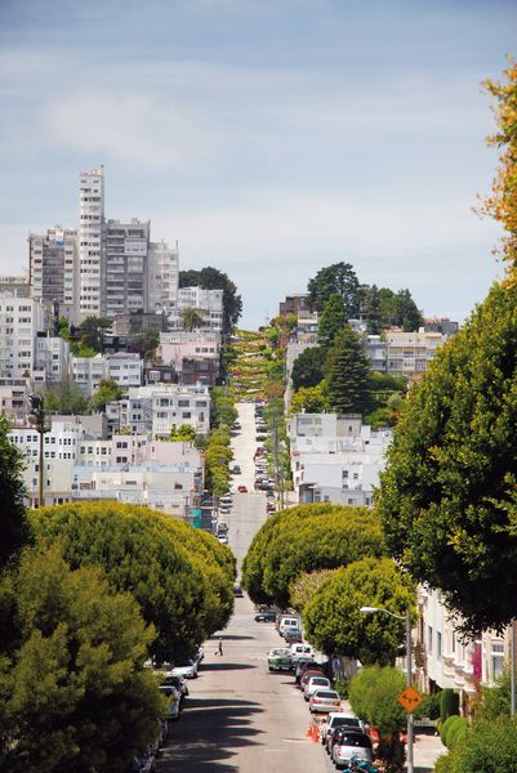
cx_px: 258
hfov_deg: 13.1
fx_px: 2258
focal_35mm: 105
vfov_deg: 19.4
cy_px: 386
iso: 100
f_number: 5.6
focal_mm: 70
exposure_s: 1/125
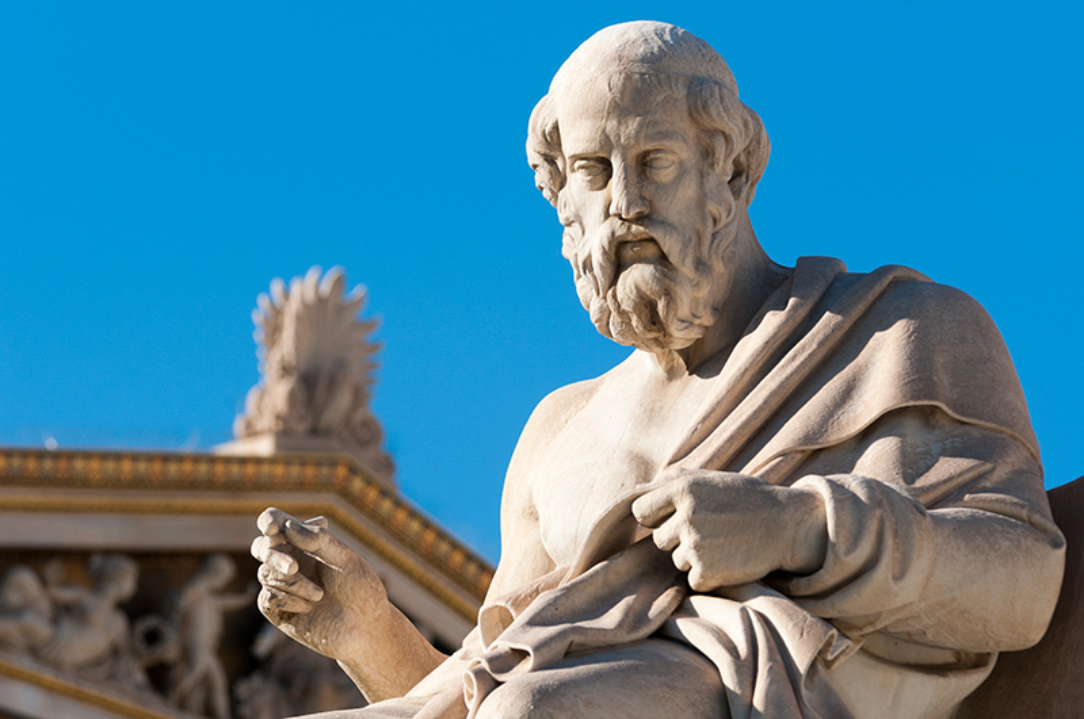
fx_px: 7442
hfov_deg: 8.3
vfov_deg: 5.5
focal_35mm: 248
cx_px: 542
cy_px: 360
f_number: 5.6
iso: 100
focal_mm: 165
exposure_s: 1/800
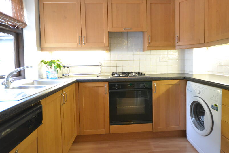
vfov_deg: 64.3
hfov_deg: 86.7
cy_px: 67
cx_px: 123
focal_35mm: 19
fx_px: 121
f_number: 4
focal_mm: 10
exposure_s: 1/30
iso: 1400
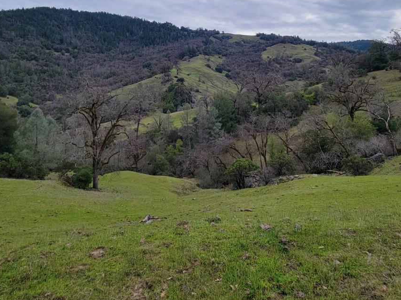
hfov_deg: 73.8
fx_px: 266
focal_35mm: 23
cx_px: 213
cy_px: 63
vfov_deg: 55.1
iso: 50
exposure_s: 1/1654
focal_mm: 2.2
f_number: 2.2
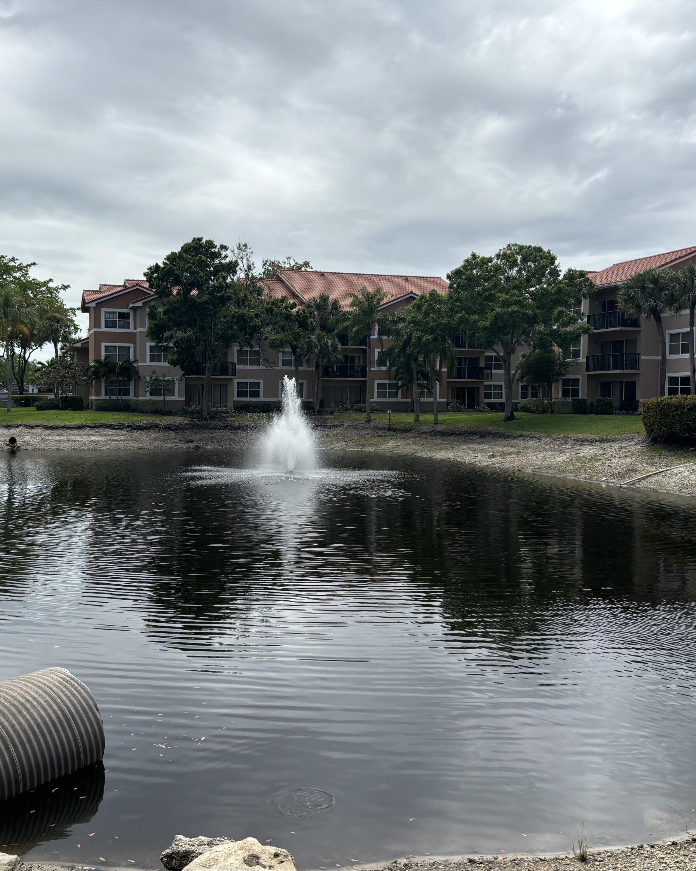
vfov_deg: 52.8
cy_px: 435
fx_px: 876
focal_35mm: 34
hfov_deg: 43.2
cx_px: 284
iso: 50
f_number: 1.6
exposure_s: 1/5076
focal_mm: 5.96
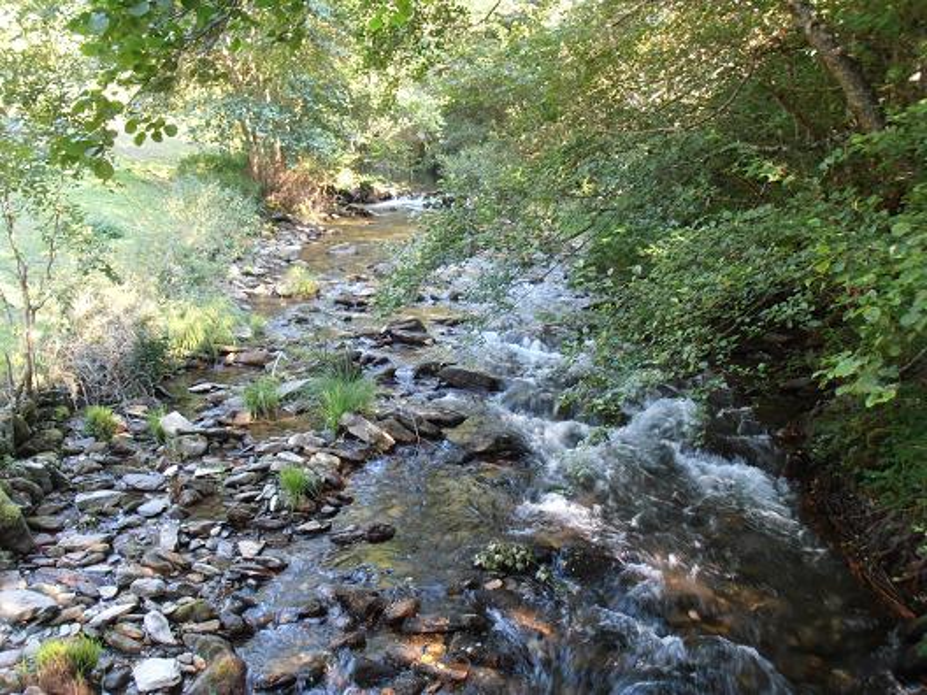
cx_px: 464
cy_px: 348
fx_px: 991
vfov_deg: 38.7
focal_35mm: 37
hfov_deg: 50.1
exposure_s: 1/15
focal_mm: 6.61
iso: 125
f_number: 3.9
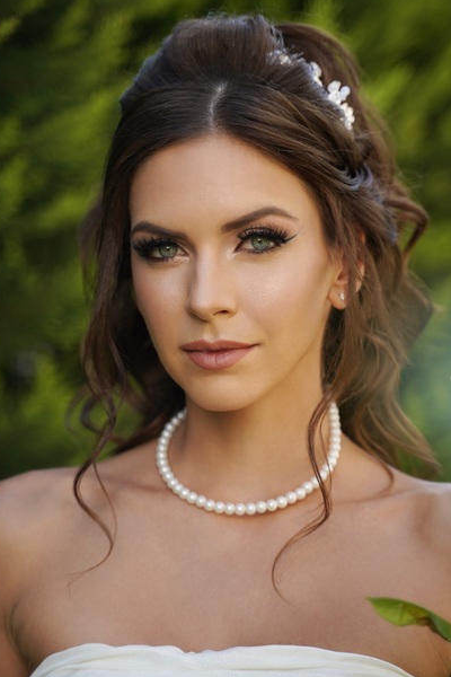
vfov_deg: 21.2
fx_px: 1804
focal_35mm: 96
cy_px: 372
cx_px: 254
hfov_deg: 14.2
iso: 100
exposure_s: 1/400
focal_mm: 75
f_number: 2.8
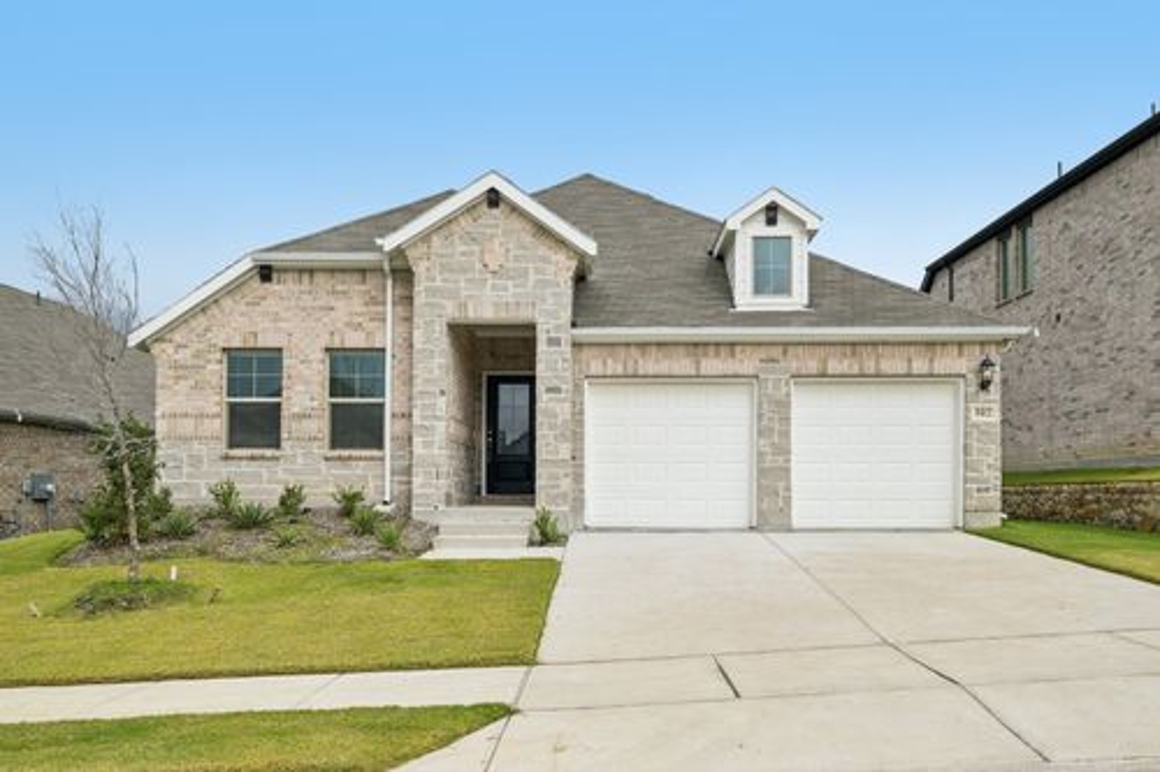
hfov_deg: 61.9
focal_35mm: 30
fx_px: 966
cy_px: 386
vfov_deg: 43.6
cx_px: 580
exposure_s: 1/2000
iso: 400
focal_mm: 30
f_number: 8
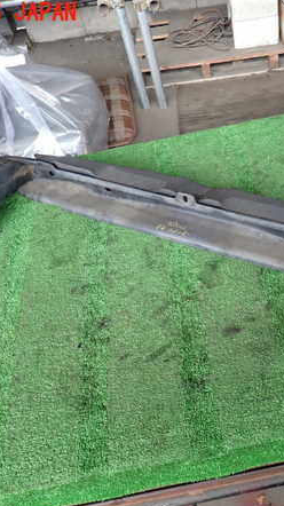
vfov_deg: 54.0
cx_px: 212
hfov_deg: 31.4
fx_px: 496
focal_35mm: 37
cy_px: 256
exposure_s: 1/60
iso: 100
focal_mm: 4.5
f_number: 2
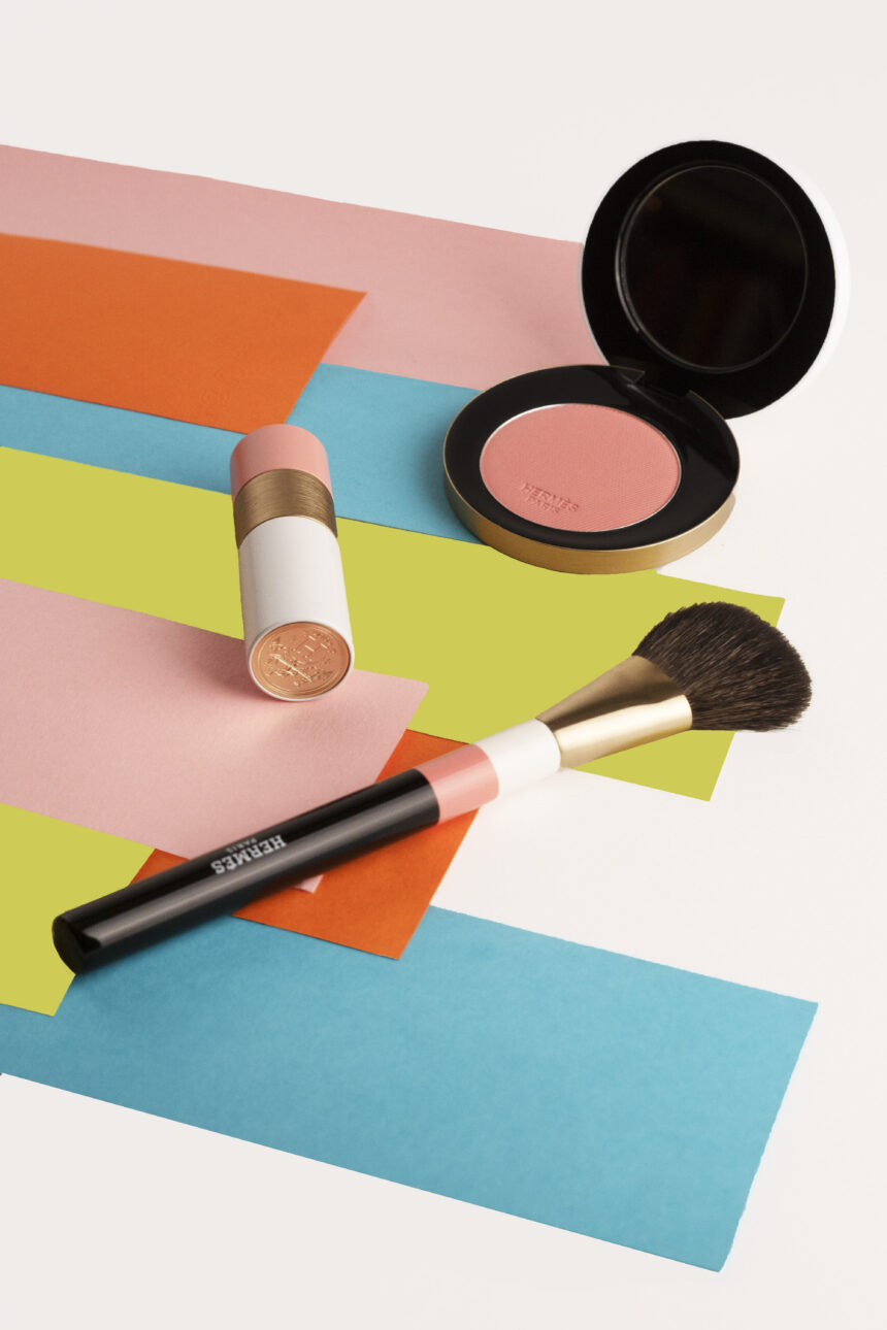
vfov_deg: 27.0
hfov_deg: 18.2
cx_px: 444
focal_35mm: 75
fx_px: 2772
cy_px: 665
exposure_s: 1/50
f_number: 7.1
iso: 640
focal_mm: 50
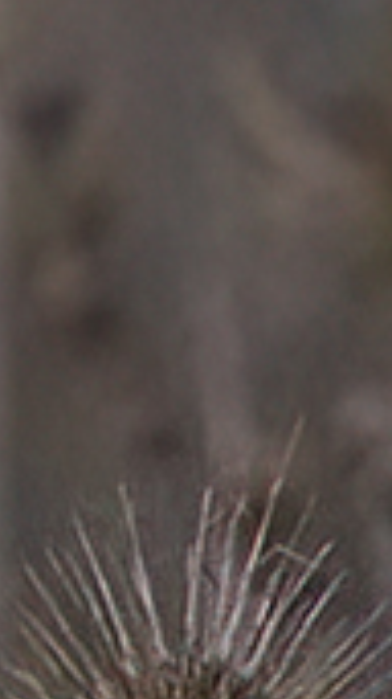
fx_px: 104282
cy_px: 423
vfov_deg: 0.4
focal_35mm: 5635
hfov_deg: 0.2
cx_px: 2001
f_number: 6.3
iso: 25600
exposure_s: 1/20
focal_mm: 485
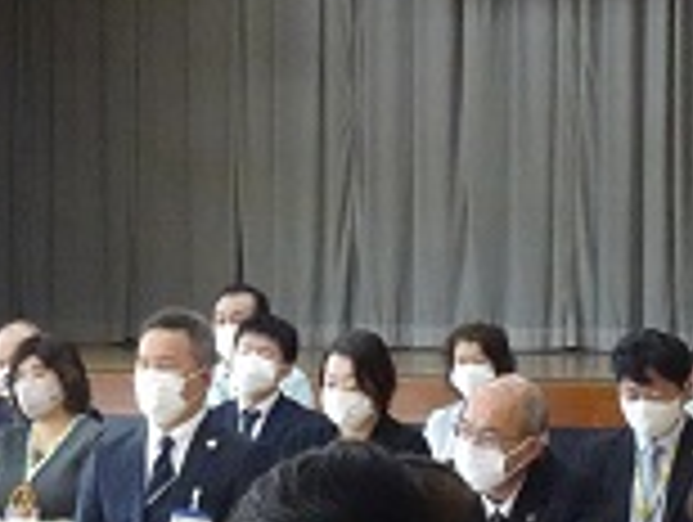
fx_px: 4030
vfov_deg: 7.4
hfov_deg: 9.8
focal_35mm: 201
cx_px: 18
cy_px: 394
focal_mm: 10.86
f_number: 4.5
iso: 1600
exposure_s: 1/60
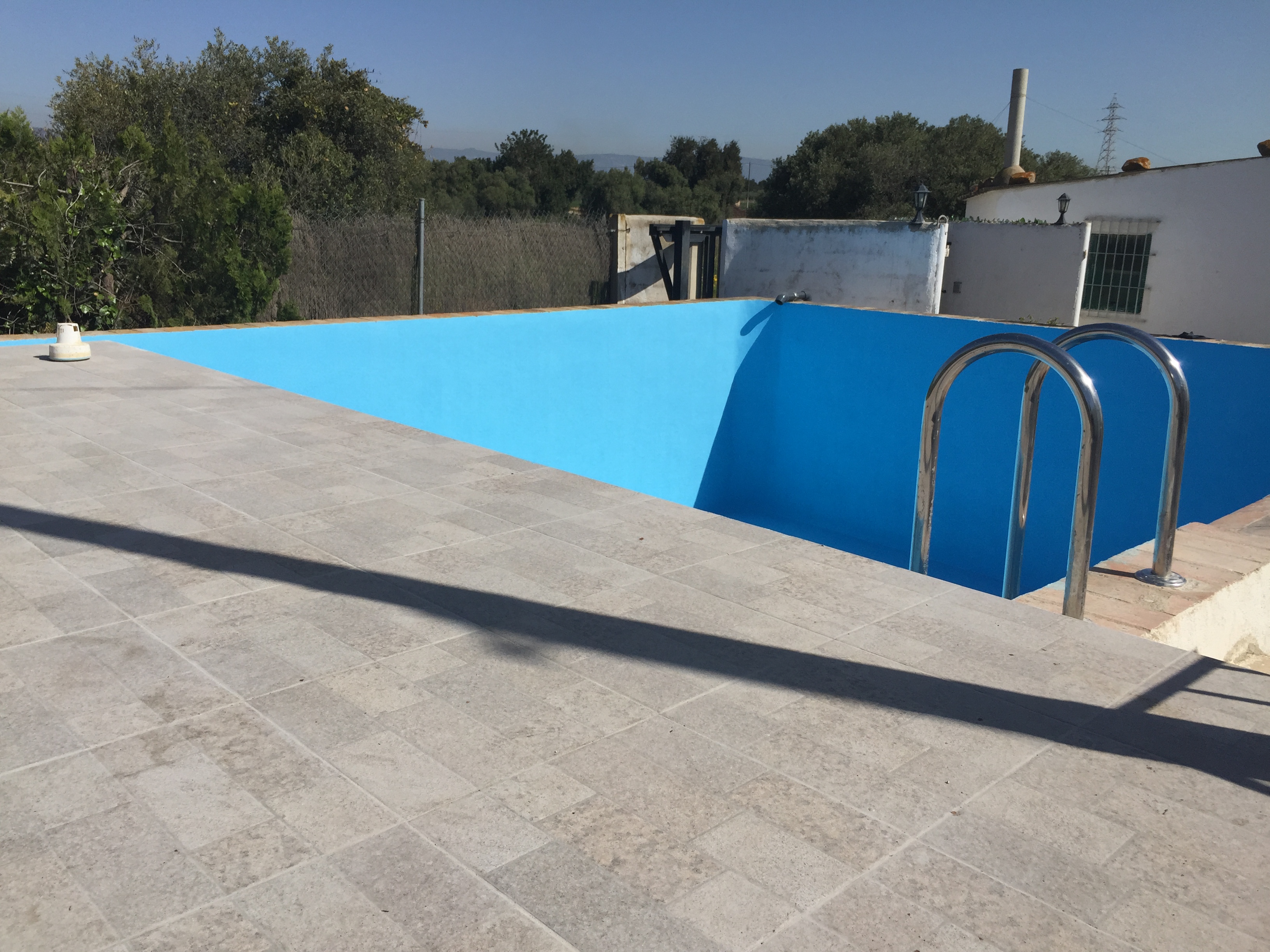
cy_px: 476
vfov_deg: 48.2
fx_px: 1064
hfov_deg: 61.7
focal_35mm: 29
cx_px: 635
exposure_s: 1/3968
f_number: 2.2
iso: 32
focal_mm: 4.15
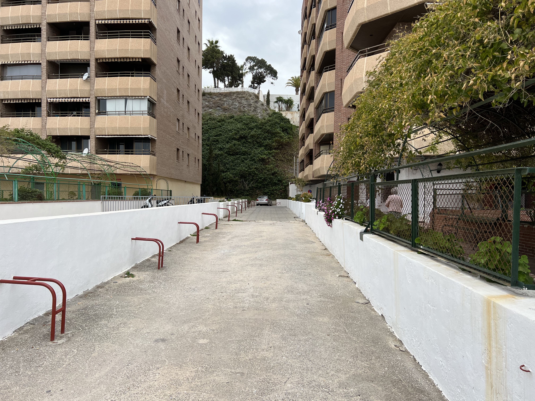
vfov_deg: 53.1
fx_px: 402
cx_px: 268
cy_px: 200
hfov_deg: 67.3
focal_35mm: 26
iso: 50
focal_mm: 5.7
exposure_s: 1/887
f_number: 1.5
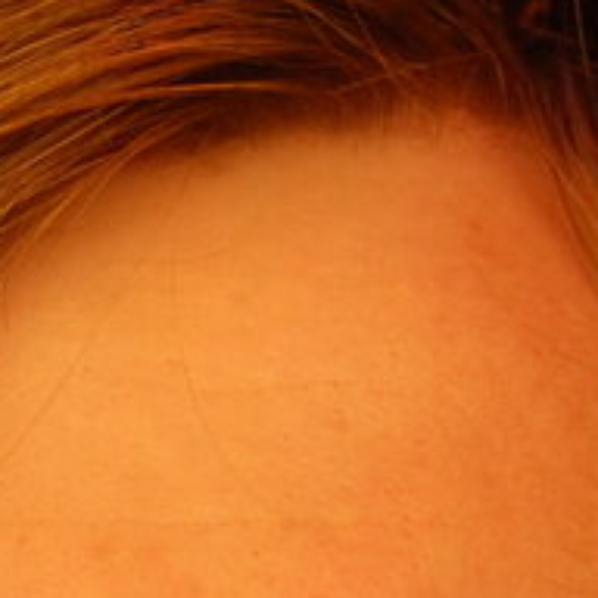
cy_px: 1022
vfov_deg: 7.2
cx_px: 209
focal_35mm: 239
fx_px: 4671
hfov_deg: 7.3
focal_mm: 30
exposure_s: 1/80
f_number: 4.5
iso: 400
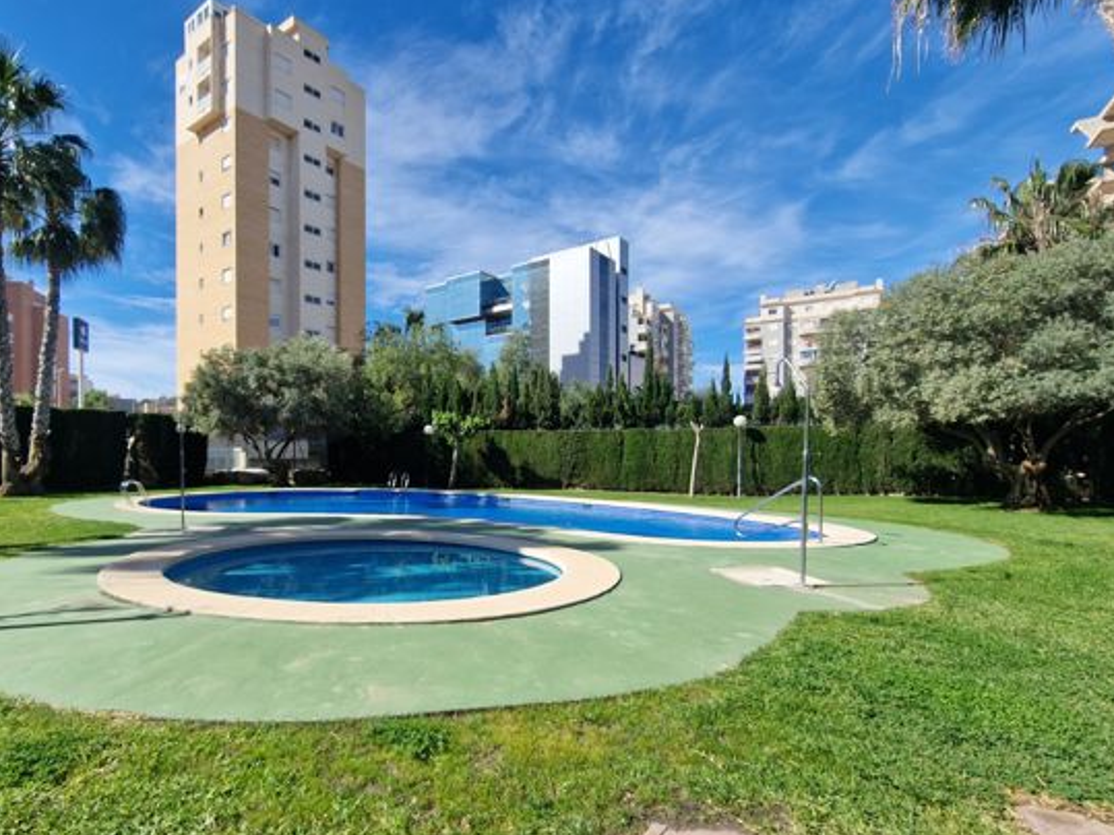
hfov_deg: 89.5
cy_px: 463
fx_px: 547
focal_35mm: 17
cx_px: 429
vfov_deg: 74.5
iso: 50
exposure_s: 1/2208
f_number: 2.2
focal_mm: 2.2
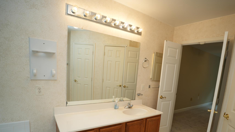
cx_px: 130
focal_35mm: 20
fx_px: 125
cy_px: 91
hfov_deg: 86.3
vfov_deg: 54.4
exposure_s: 1/60
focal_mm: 16
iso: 125
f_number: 2.8
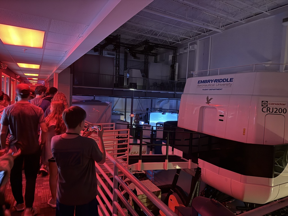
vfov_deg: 56.8
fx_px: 200
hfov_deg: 71.6
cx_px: 144
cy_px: 108
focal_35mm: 24
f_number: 1.78
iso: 1600
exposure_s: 1/15
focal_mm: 6.76
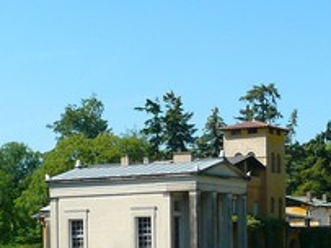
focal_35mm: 129
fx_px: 1233
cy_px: 251
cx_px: 191
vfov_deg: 11.4
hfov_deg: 15.3
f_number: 4
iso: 100
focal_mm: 7.4
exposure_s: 1/160
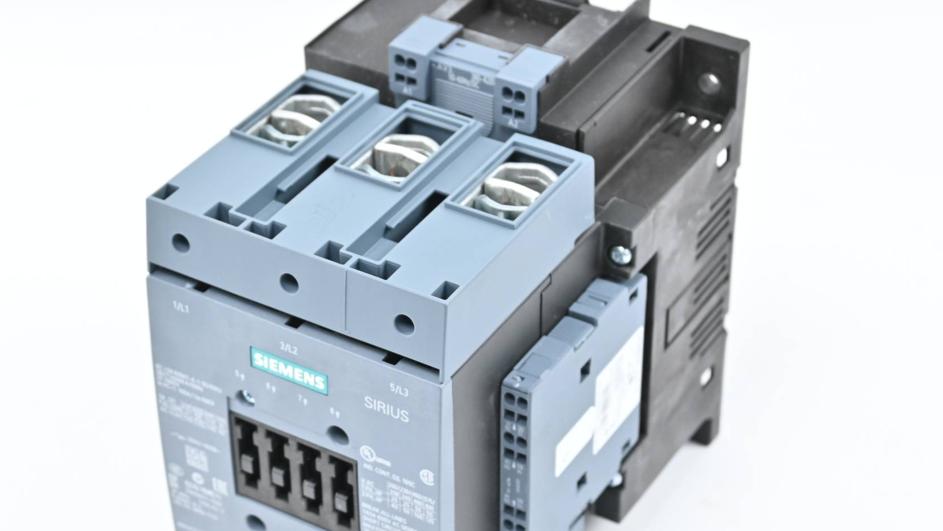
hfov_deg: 26.2
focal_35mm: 81
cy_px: 320
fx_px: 2026
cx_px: 411
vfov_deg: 14.9
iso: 640
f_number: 5.6
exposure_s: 1/60
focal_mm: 40
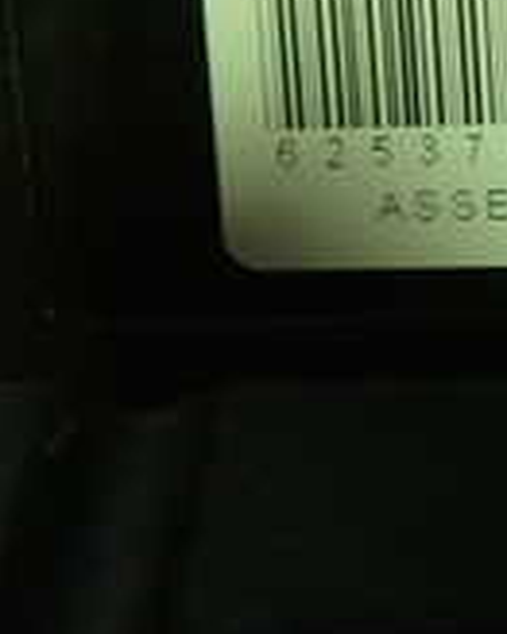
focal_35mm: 107
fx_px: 2009
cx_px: 906
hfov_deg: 13.0
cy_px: 66
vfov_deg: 17.7
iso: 200
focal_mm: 5.4
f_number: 2.3
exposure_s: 1/50
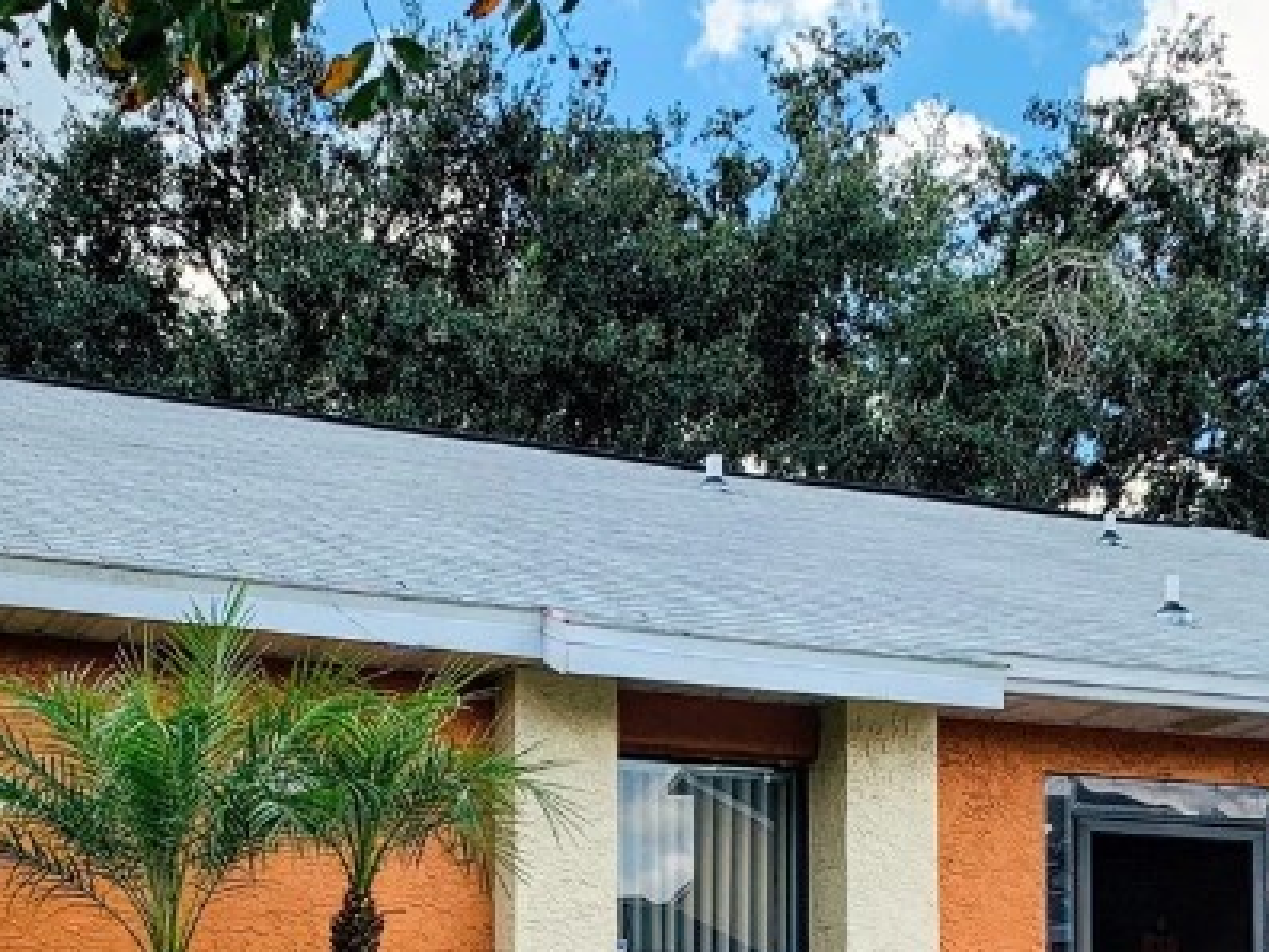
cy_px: 1093
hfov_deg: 29.0
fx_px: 2457
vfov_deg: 20.7
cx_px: 595
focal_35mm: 67
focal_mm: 4.25
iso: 25
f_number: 1.8
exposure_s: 1/643
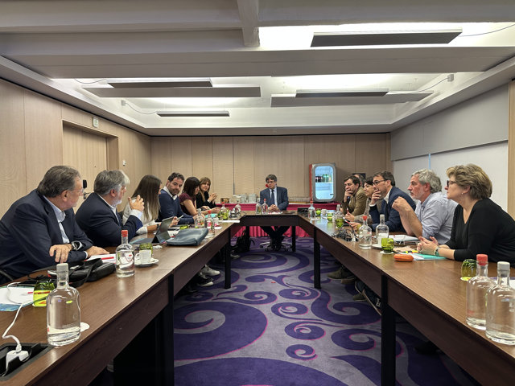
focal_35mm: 24
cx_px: 258
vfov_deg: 56.8
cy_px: 193
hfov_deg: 71.6
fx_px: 357
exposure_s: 1/50
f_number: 1.78
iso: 200
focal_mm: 6.86
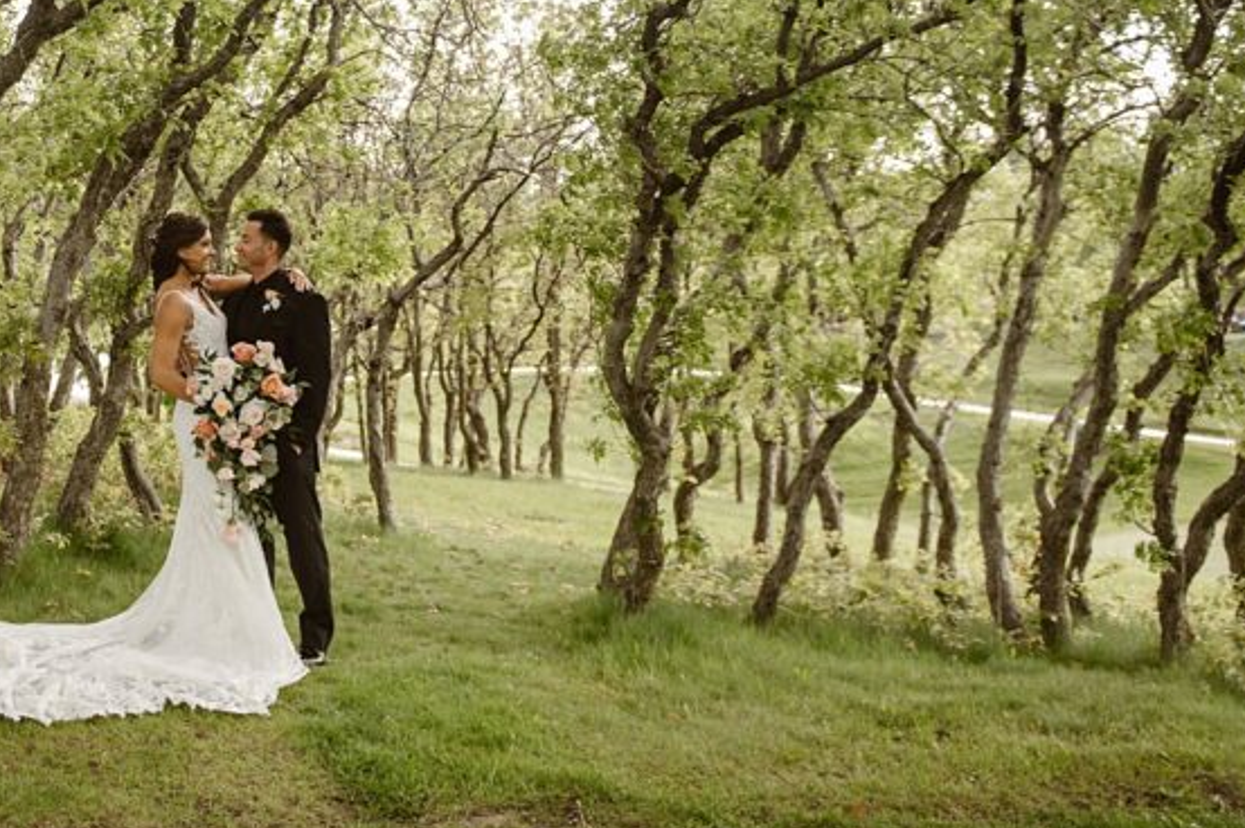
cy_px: 148
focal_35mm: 50
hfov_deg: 38.6
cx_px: 306
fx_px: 1728
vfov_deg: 26.4
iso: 500
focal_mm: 27
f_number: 2.8
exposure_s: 1/200
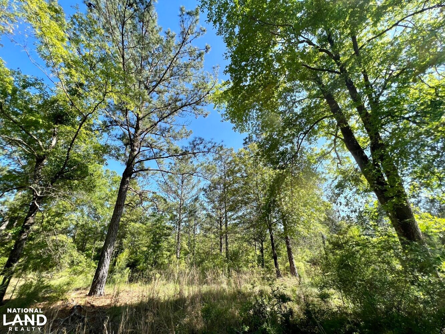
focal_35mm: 13
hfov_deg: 106.2
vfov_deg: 89.9
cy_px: 167
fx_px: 167
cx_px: 222
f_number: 1.8
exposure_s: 1/598
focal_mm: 1.57
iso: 32
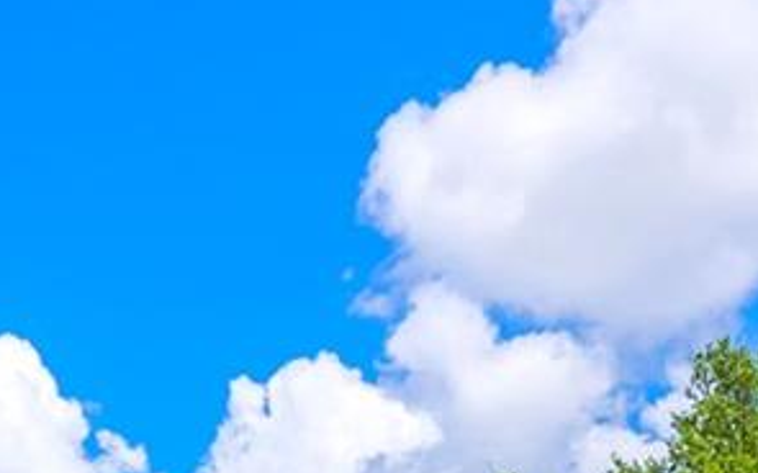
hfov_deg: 27.5
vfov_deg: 14.6
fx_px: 1487
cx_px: 72
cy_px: 972
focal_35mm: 72
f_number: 8
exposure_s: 1/400
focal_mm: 13
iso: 100
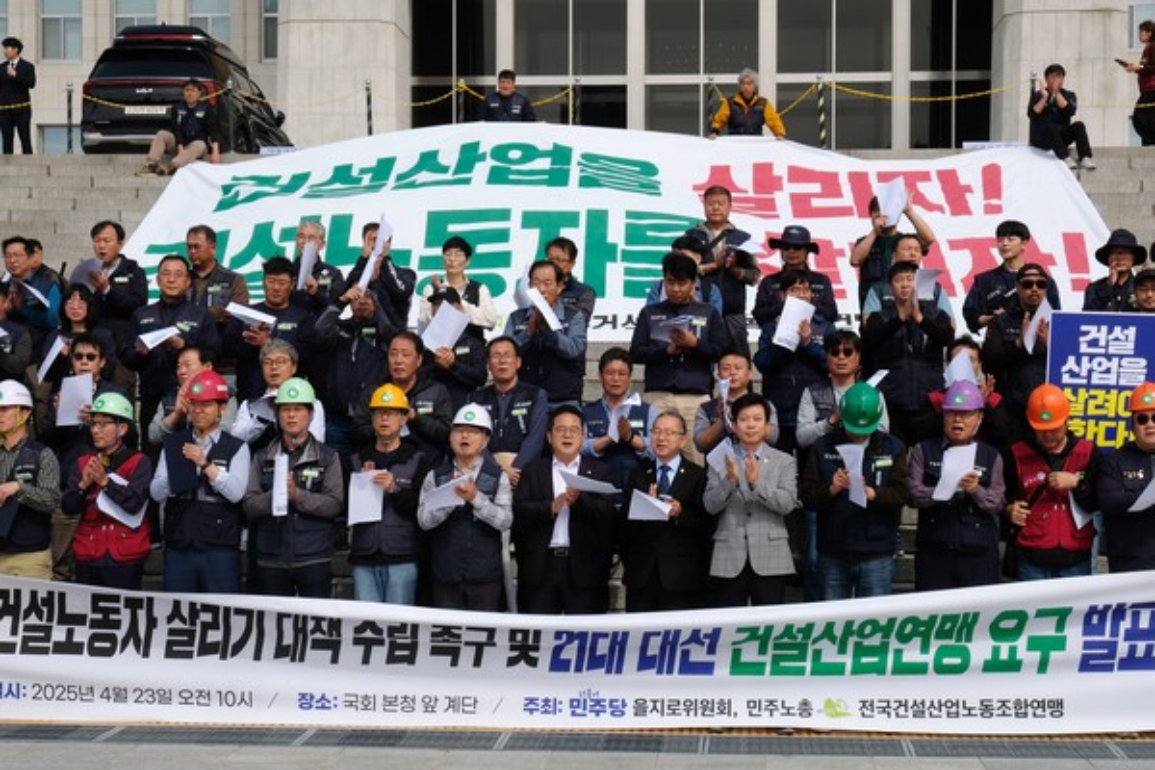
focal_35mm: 59
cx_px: 578
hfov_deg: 33.9
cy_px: 385
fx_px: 1893
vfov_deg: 23.0
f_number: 11
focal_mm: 39
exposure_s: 1/250
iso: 200
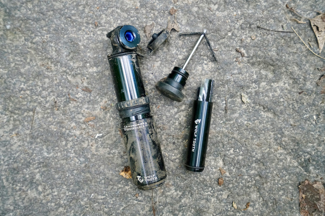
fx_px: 316
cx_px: 162
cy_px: 108
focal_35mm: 35
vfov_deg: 37.9
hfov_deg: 54.4
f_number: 8
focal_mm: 35
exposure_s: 1/250
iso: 3200
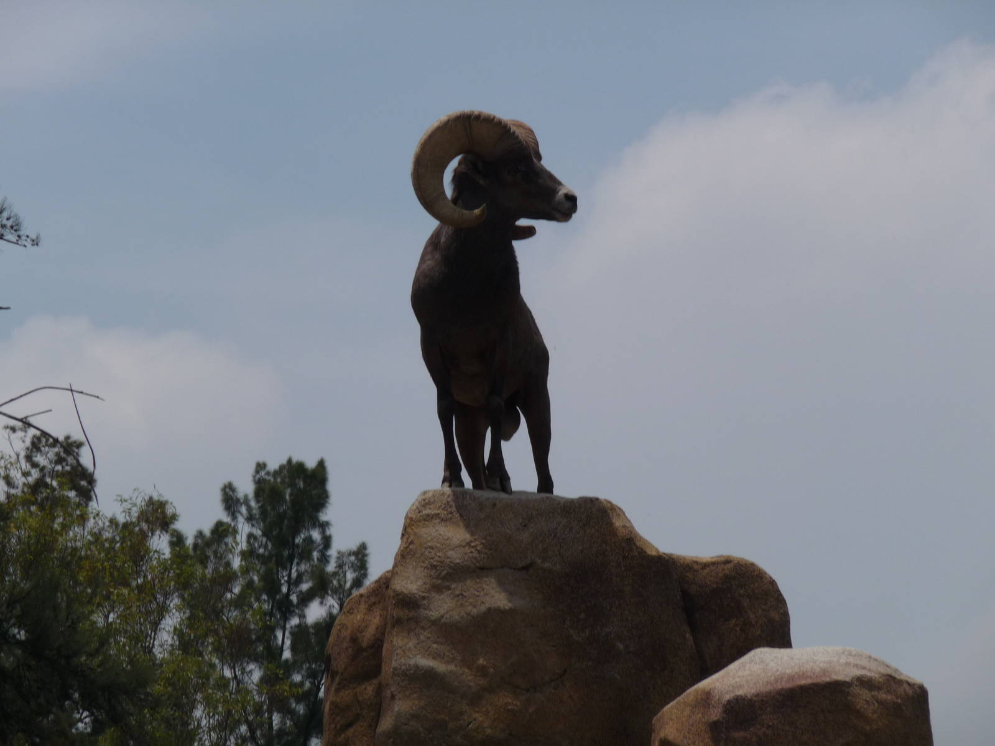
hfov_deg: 9.3
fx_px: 6094
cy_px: 373
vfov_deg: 7.0
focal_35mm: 212
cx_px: 498
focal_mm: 36.4
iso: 100
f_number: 11
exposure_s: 1/320
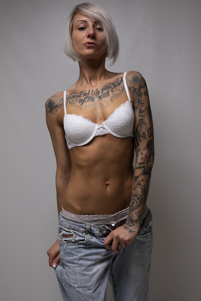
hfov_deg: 27.0
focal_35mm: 50
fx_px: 419
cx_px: 100
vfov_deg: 39.6
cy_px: 150
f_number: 5
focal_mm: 50
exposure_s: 1/200
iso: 125
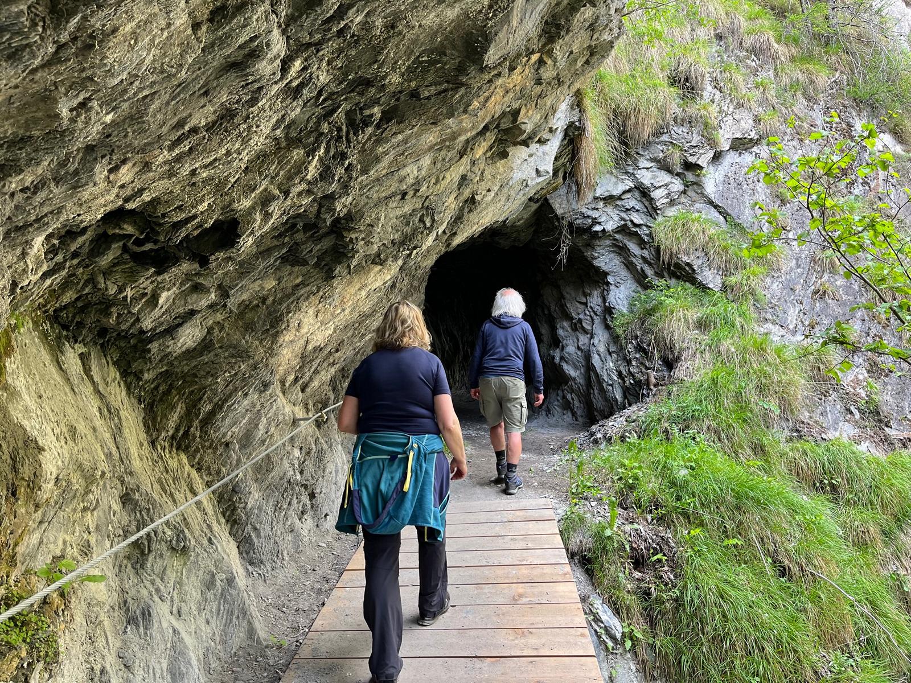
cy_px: 342
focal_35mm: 26
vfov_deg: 53.1
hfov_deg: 67.3
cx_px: 456
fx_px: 684
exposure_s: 1/122
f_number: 1.6
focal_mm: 5.1
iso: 50
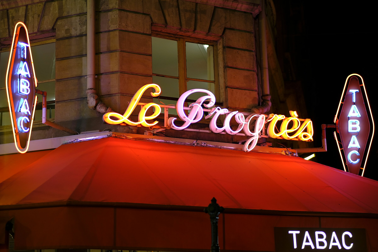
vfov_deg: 16.3
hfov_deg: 24.2
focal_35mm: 84
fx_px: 882
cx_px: 189
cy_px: 126
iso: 200
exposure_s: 1/90
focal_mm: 56
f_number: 1.2
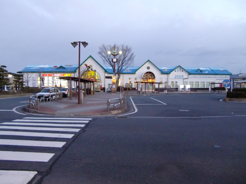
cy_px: 92
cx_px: 123
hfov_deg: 63.4
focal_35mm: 28
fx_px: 199
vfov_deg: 49.7
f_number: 2.6
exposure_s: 1/60
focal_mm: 4.9
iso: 800
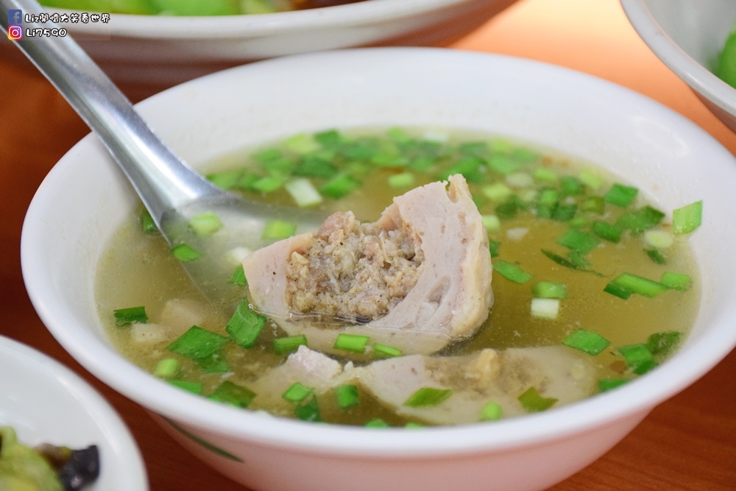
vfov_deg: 13.0
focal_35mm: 105
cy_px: 246
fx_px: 2147
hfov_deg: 19.5
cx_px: 368
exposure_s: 1/400
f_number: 5
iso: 4000
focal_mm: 70
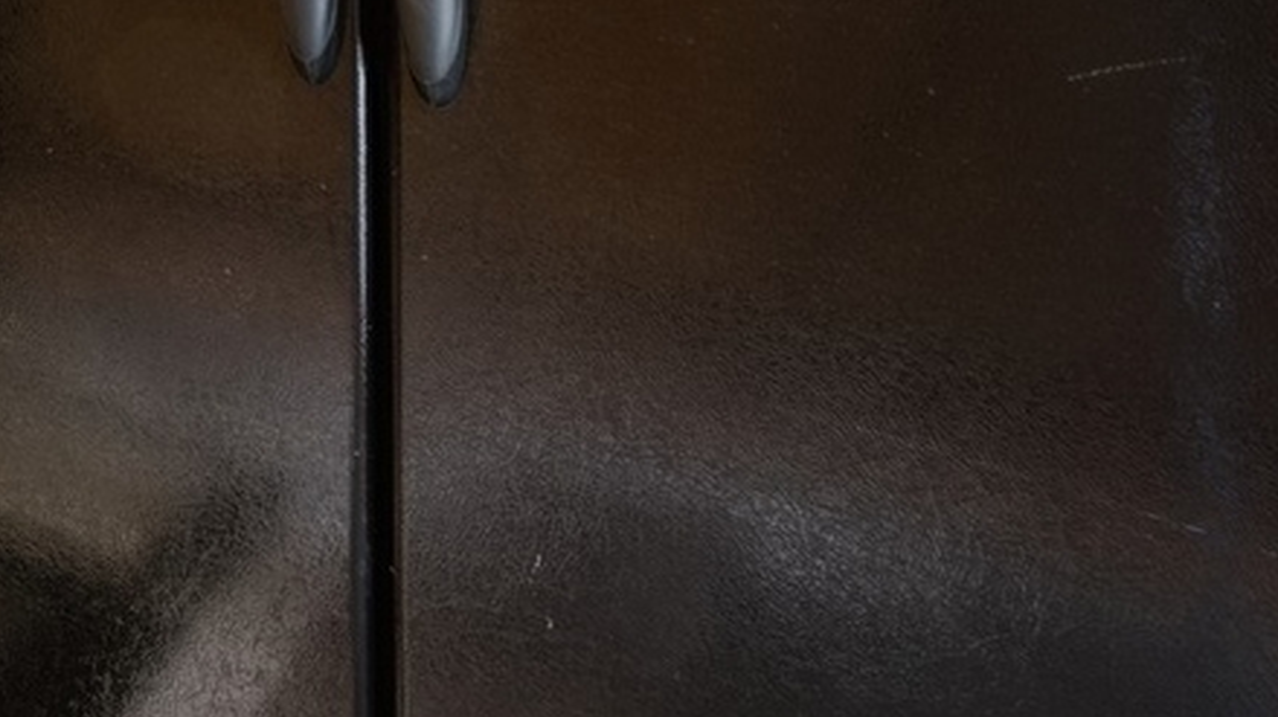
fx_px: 1829
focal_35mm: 54
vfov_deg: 18.4
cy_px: -493
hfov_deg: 24.7
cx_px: -825
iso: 200
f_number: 8
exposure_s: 1/3.33
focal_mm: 14
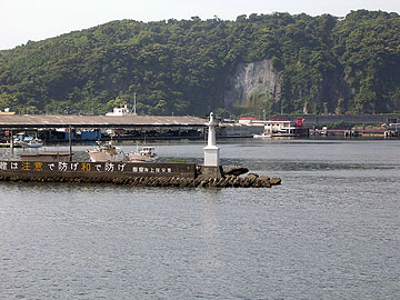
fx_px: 1329
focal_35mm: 115
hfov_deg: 17.1
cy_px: 150
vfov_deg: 12.9
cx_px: 200
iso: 100
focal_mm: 17.4
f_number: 4.9
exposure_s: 1/251
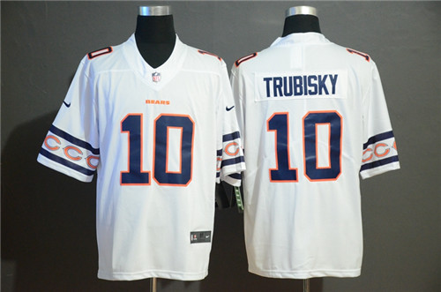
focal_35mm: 90
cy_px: 146
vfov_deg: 15.1
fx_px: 1100
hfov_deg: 22.7
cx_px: 220
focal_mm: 60
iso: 4000
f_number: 5
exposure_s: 1/20
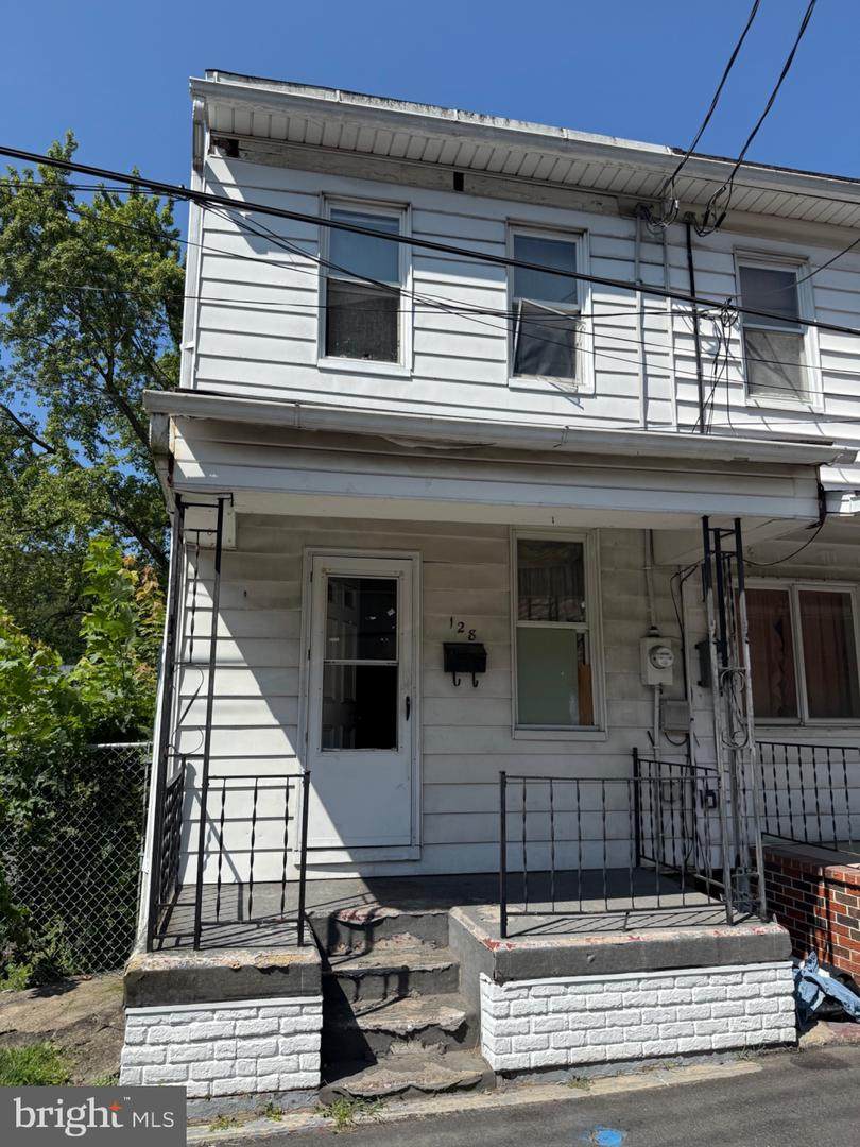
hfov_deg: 56.8
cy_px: 574
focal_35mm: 24
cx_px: 430
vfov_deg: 71.6
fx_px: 795
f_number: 1.78
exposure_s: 1/4673
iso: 80
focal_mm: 6.76
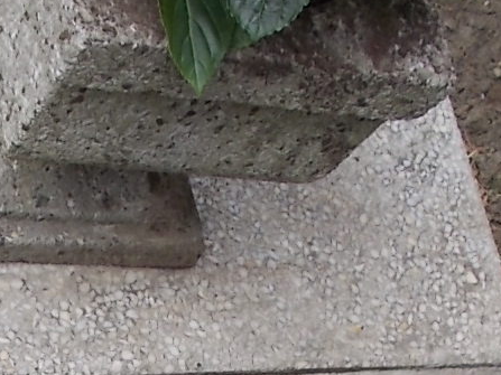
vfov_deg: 14.4
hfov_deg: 20.8
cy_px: 630
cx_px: 83
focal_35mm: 93
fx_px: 1346
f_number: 3.2
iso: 80
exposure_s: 1/400
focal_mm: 4.6
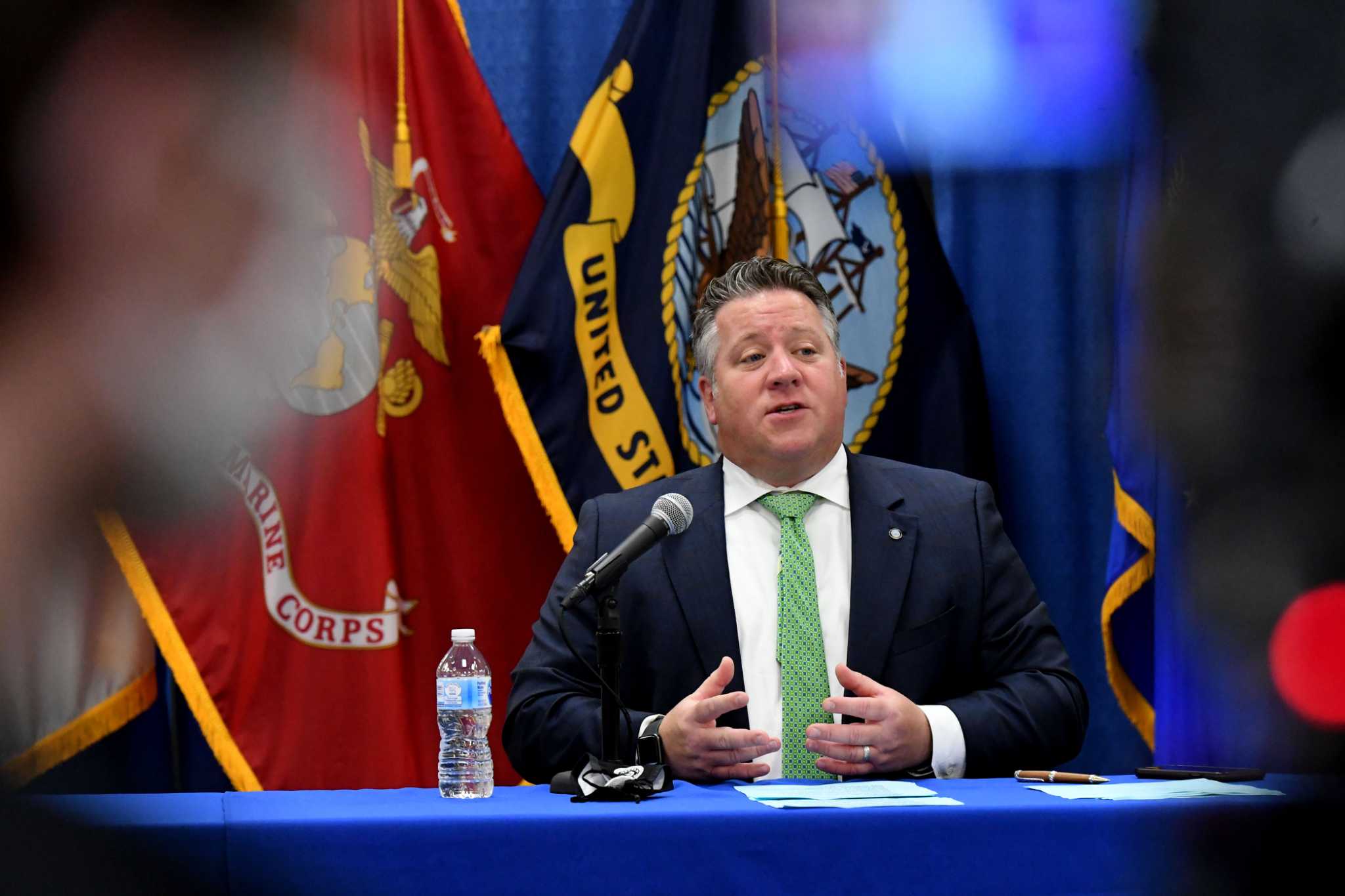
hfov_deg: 7.6
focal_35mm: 270
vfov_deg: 5.1
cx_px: 672
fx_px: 10086
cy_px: 448
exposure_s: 1/320
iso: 5000
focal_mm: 180
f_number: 4.5
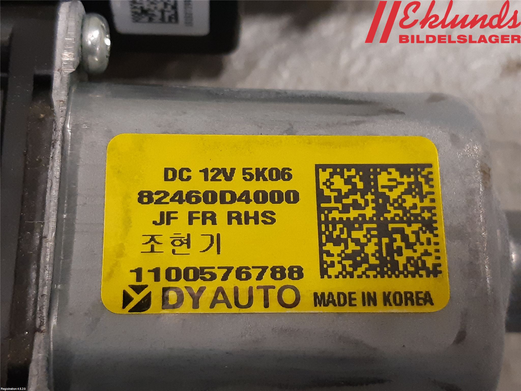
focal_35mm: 26
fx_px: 391
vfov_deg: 53.1
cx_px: 260
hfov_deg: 67.3
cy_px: 196
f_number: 1.7
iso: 250
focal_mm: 3.93
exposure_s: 1/50
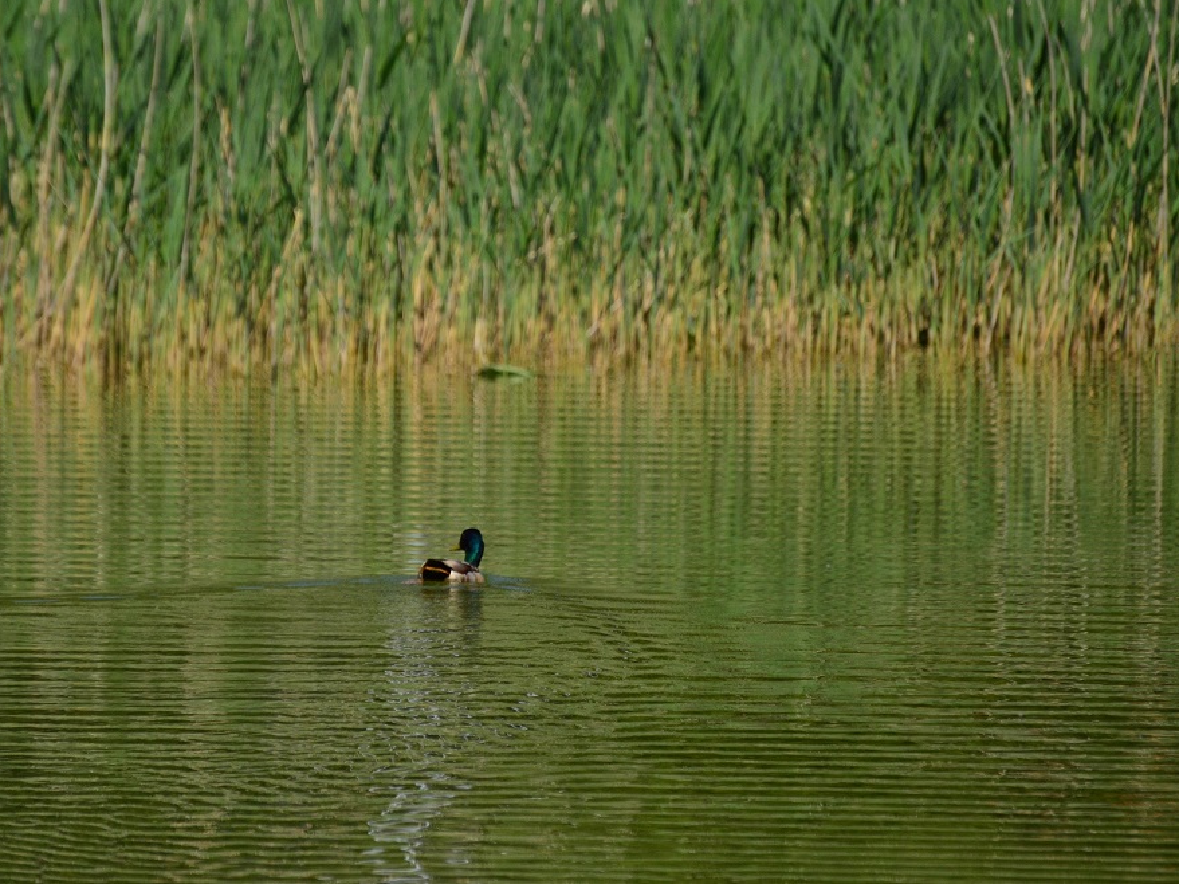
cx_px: 515
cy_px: 443
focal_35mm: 491
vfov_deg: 3.0
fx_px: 16721
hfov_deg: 4.0
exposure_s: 1/8000
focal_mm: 300
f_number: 5.6
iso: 900
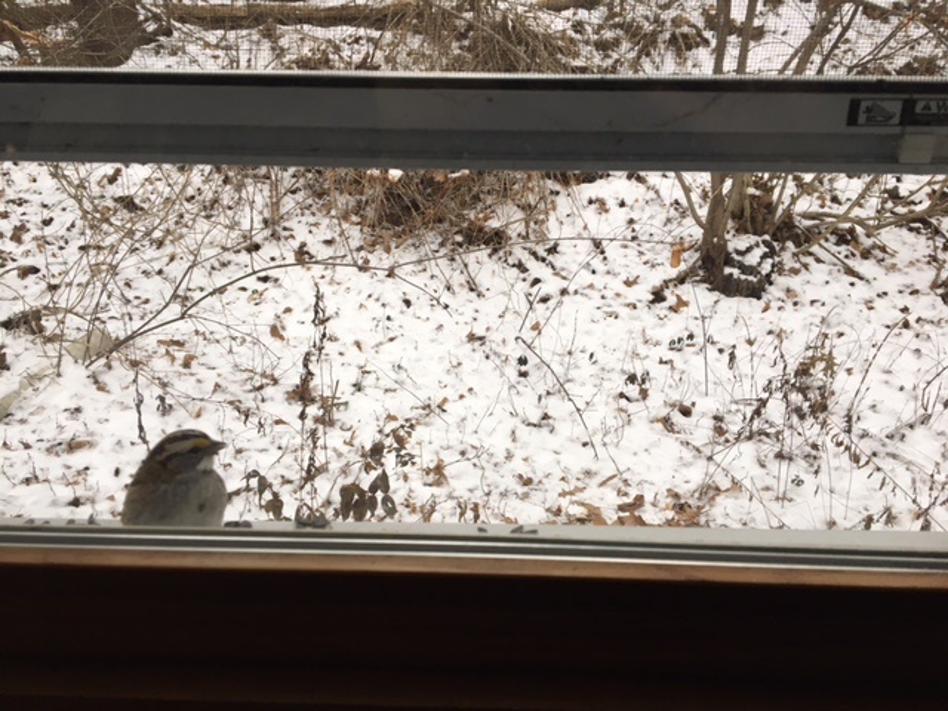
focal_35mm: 29
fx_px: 794
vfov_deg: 48.2
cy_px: 356
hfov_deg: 61.7
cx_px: 474
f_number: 2.2
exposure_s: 1/40
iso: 25
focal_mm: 4.15
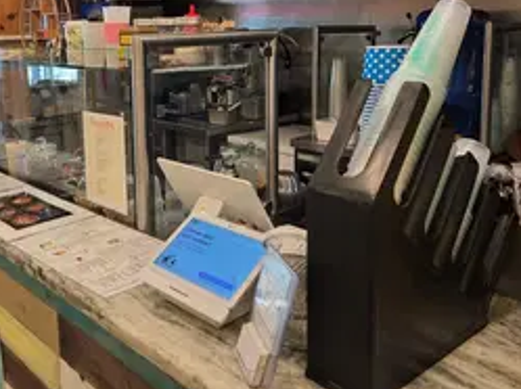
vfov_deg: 37.3
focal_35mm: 37
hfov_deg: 49.2
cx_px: 165
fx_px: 556
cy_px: 84
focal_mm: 5.4
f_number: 1.8
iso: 64
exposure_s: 1/120
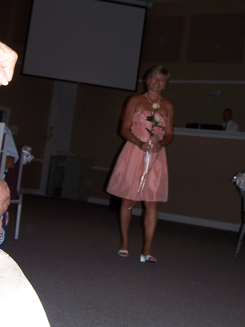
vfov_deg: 29.4
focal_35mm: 66
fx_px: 623
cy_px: 142
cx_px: 133
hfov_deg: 22.2
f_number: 2.8
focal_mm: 6.3
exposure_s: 1/60
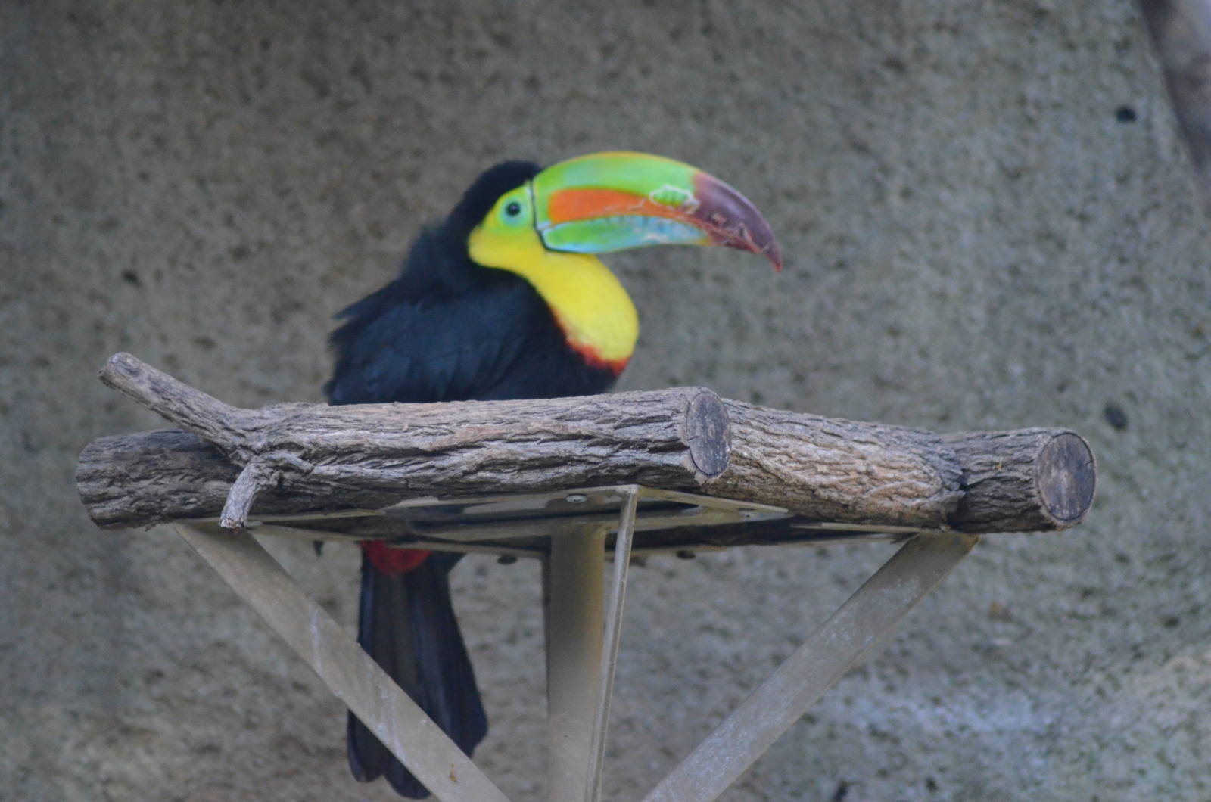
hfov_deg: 5.7
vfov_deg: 3.8
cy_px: 401
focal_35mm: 360
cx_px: 606
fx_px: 12086
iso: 3200
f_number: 5
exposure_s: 1/320
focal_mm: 240
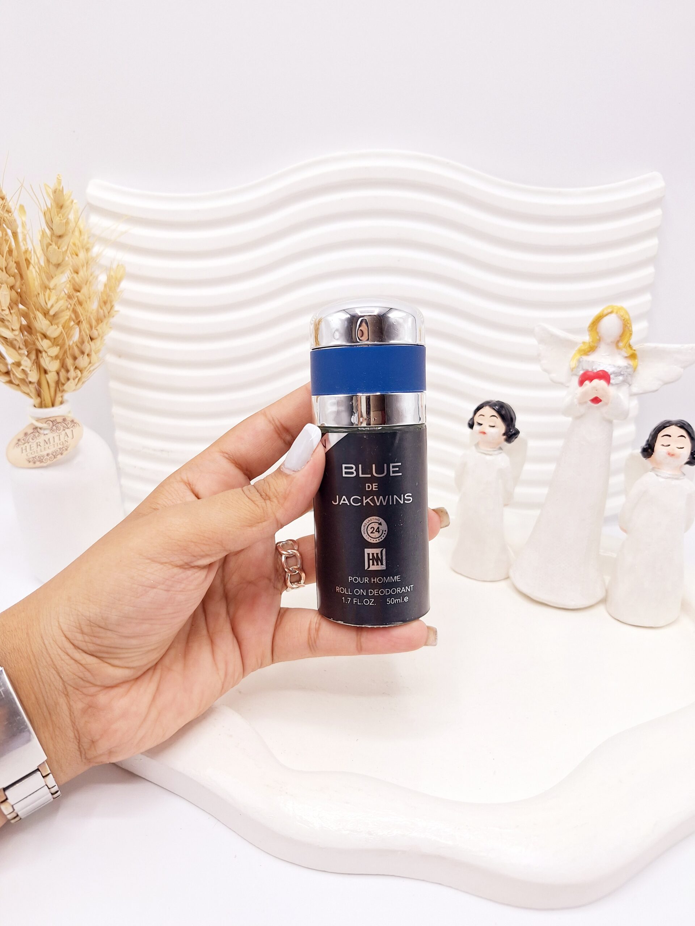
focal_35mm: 23
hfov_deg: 58.9
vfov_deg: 73.9
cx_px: 348
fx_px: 616
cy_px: 463
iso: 40
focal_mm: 5.54
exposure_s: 1/435
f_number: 1.8
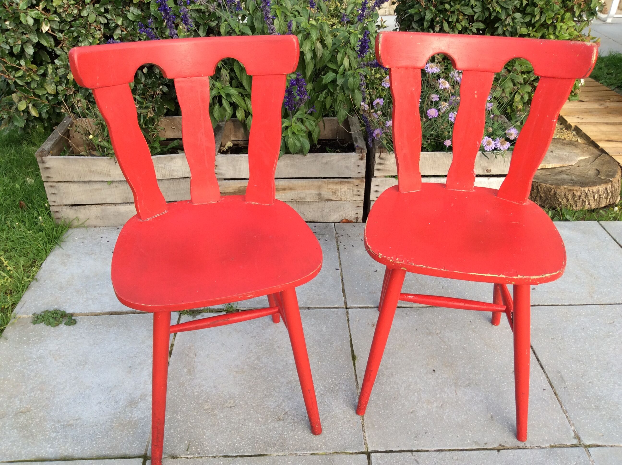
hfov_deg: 56.9
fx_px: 574
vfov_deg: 44.1
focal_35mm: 32
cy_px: 232
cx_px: 311
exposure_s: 1/286
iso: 32
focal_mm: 3.3
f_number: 2.4
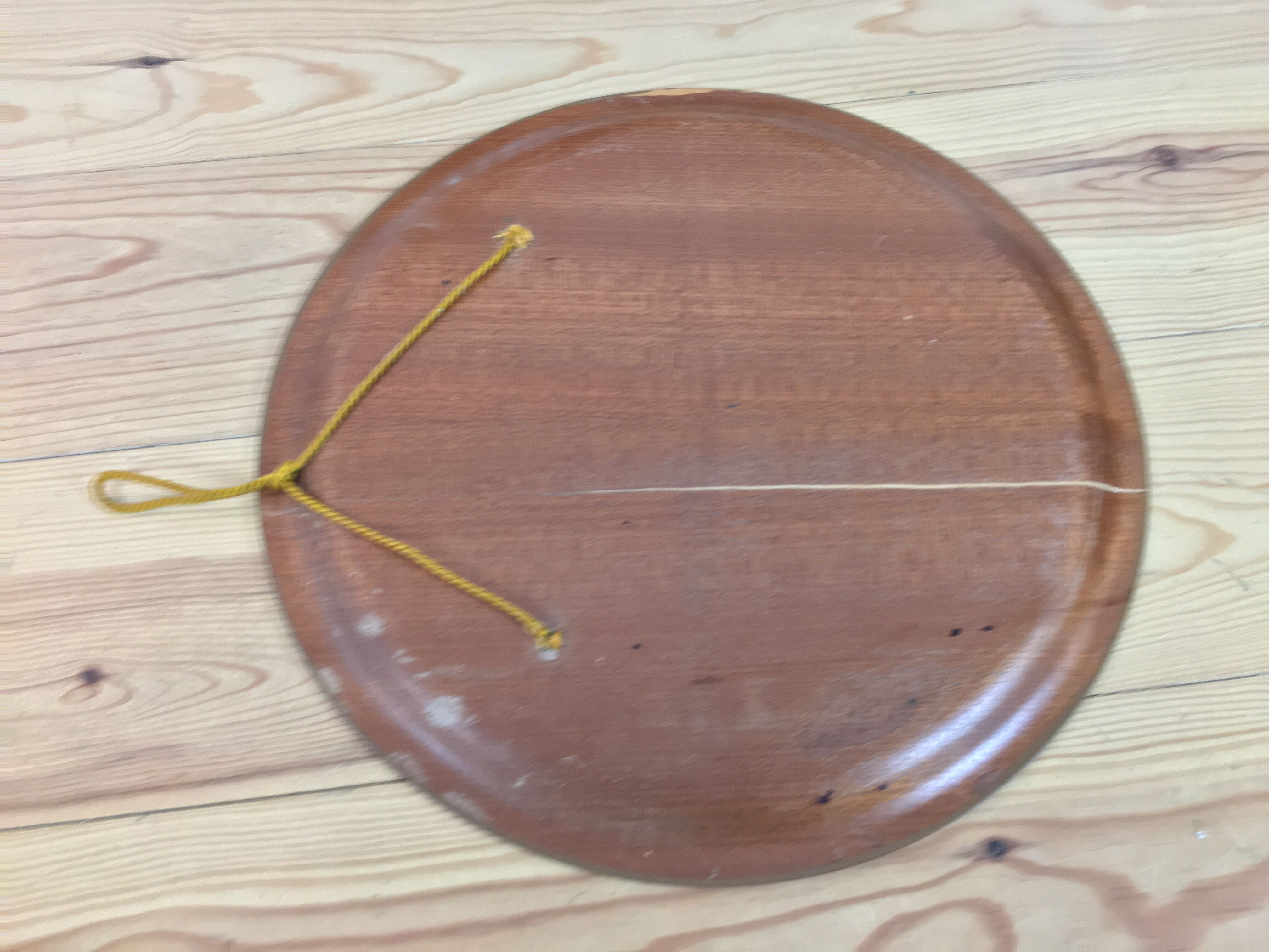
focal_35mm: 29
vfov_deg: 48.2
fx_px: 1063
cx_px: 634
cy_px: 476
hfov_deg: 61.7
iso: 80
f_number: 2.2
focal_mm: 4.15
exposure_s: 1/33
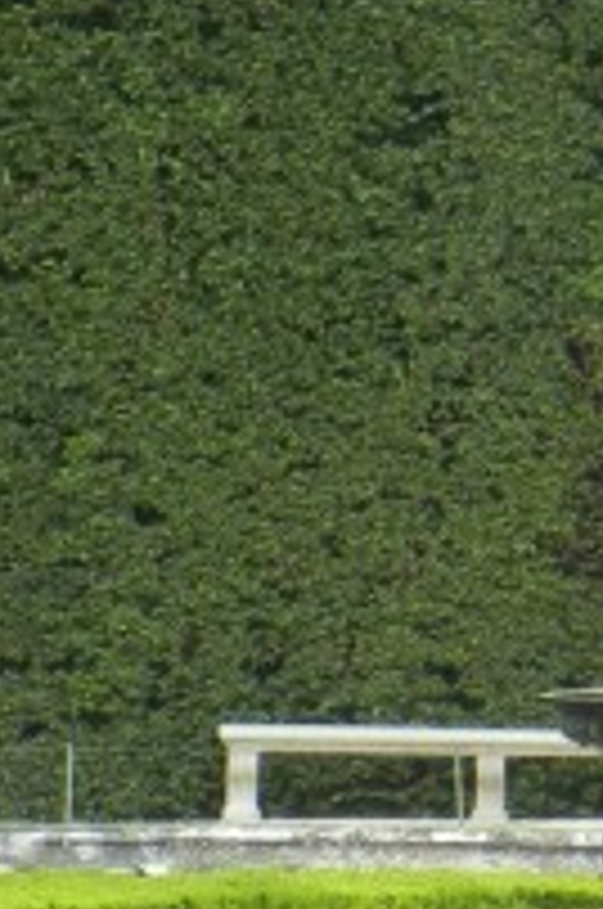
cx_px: 698
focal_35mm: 907
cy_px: 580
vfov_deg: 2.3
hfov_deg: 1.5
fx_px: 22865
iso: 160
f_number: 4.8
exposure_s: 1/247
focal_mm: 41.2
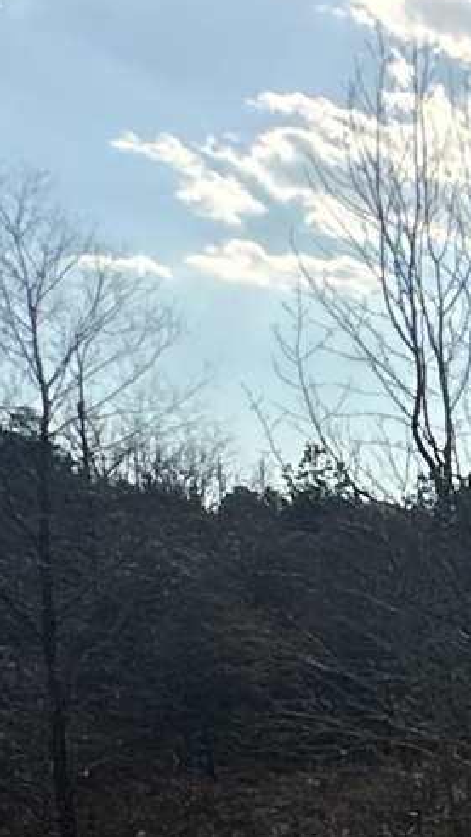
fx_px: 2111
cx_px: 1629
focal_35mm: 95
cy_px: 820
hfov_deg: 8.9
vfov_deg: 21.7
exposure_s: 1/2564
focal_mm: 2.22
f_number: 2.2
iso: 40
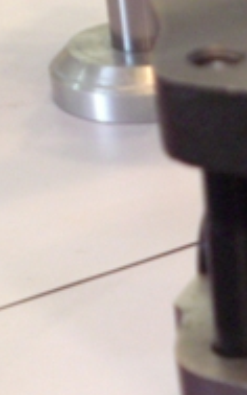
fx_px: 1703
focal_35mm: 158
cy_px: 299
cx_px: 373
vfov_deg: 13.2
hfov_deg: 8.1
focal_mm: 10.4
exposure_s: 1/125
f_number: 4
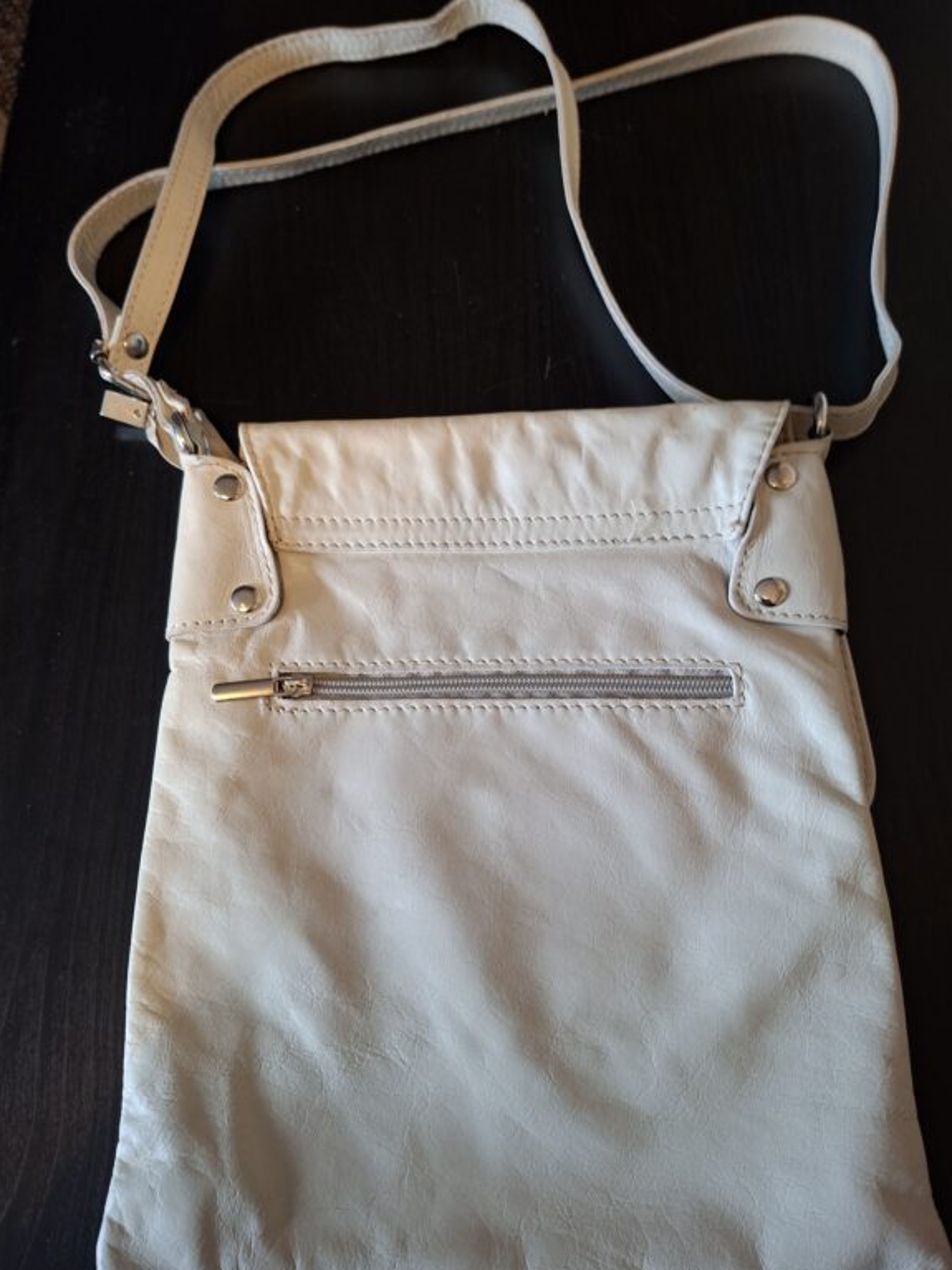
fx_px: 880
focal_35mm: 24
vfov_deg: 71.6
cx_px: 475
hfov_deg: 56.8
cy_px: 659
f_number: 1.8
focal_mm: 5.54
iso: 400
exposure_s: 1/24
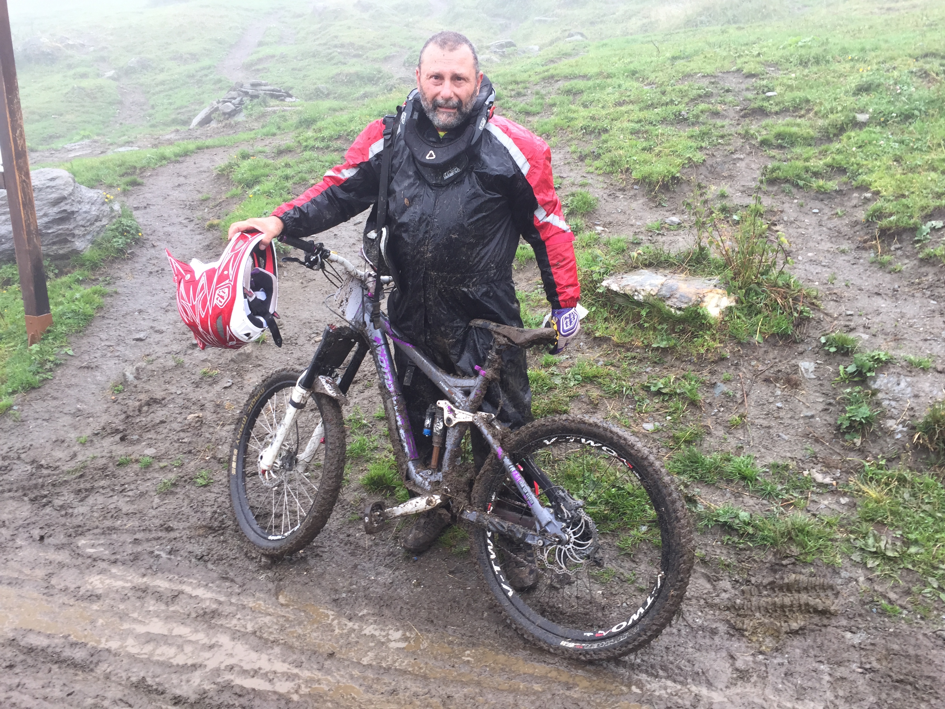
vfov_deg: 48.2
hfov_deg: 61.7
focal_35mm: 29
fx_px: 792
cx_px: 472
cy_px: 354
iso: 40
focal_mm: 4.15
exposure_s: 1/60
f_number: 2.2
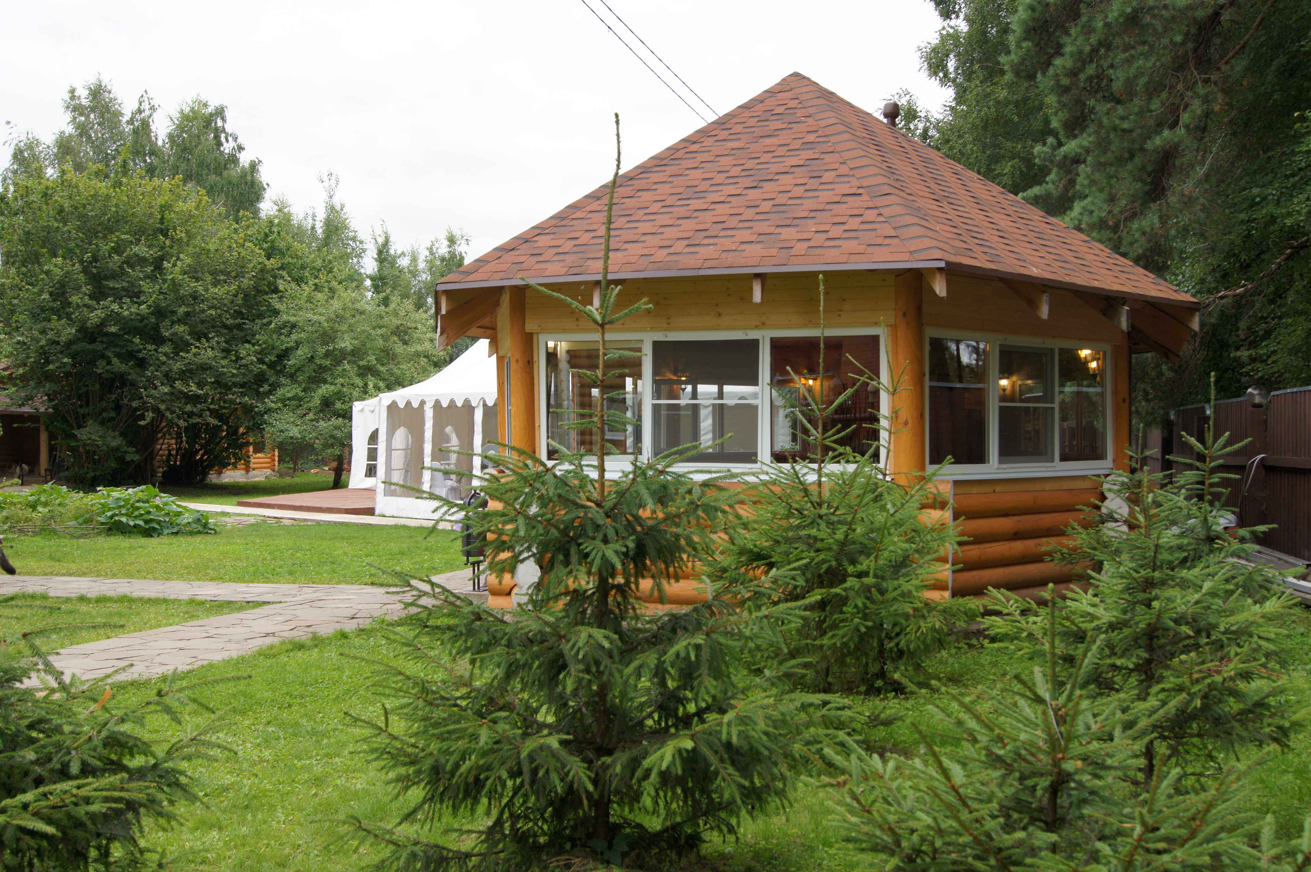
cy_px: 436
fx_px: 1310
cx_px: 656
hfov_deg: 53.2
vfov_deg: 36.8
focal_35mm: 36
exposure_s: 1/80
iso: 200
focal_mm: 24
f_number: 8
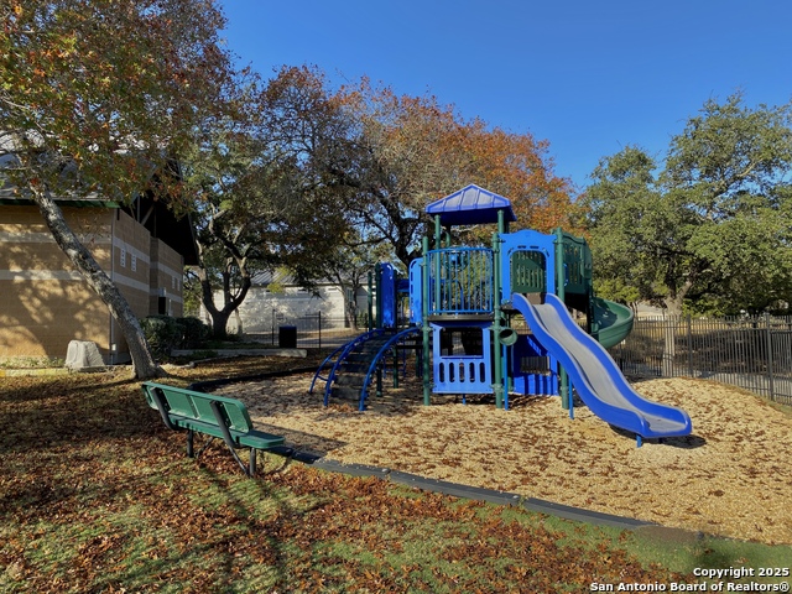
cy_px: 297
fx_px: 595
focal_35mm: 26
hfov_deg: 67.3
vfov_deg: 53.1
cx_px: 396
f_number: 1.8
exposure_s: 1/1412
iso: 32
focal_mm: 4.25
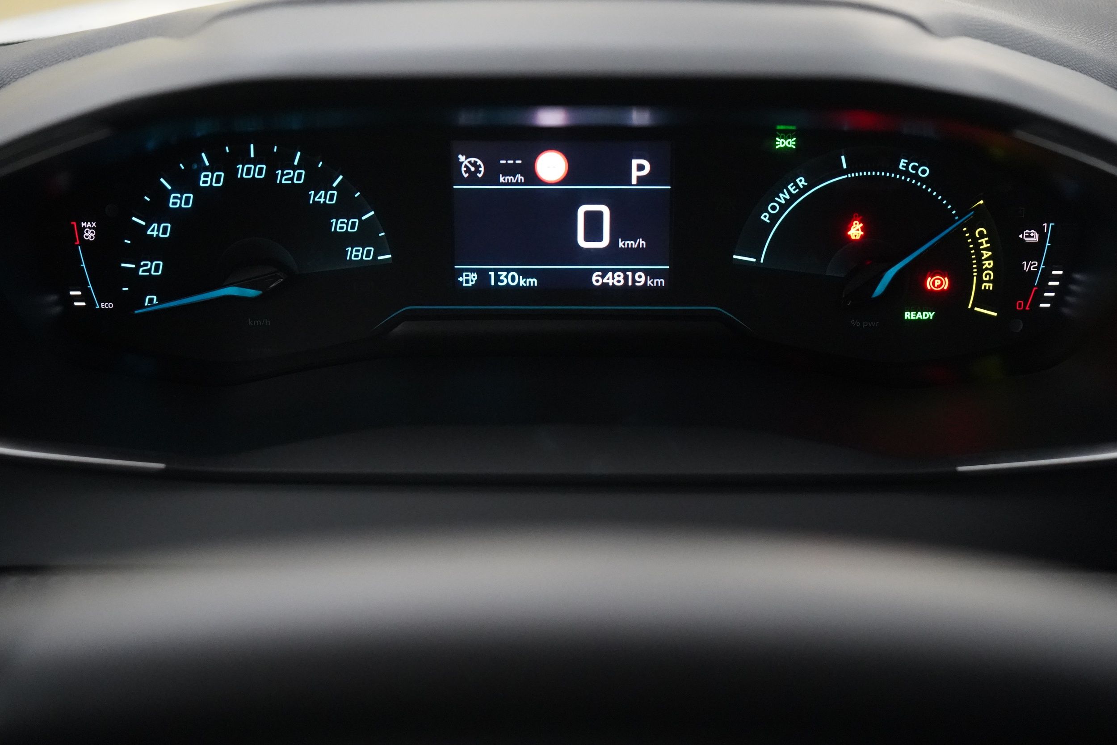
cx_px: 558
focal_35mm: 45
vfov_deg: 29.9
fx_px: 1396
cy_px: 372
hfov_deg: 43.6
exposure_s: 1/160
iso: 12800
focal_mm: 45
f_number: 4.5
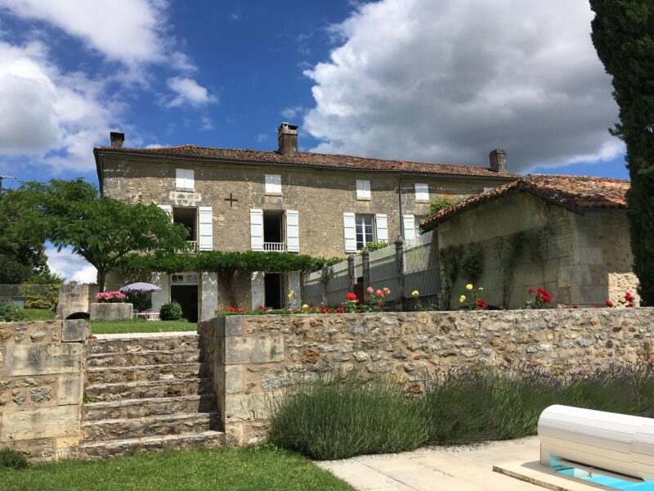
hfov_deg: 61.7
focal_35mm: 29
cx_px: 327
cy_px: 246
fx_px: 548
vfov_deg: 48.2
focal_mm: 4.15
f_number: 2.2
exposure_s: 1/2564
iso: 25
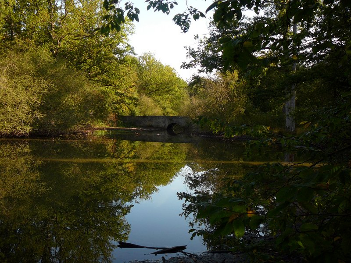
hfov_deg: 52.6
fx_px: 355
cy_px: 132
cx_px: 176
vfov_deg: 40.7
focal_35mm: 35
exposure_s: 1/320
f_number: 2.8
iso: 80
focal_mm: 5.2
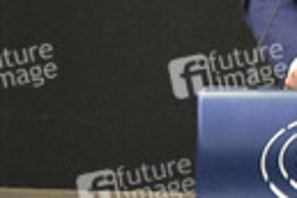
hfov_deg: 1.2
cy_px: 14
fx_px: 14354
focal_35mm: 1740
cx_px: 396
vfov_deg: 0.8
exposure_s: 1/400
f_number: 6.3
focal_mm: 500
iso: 6400
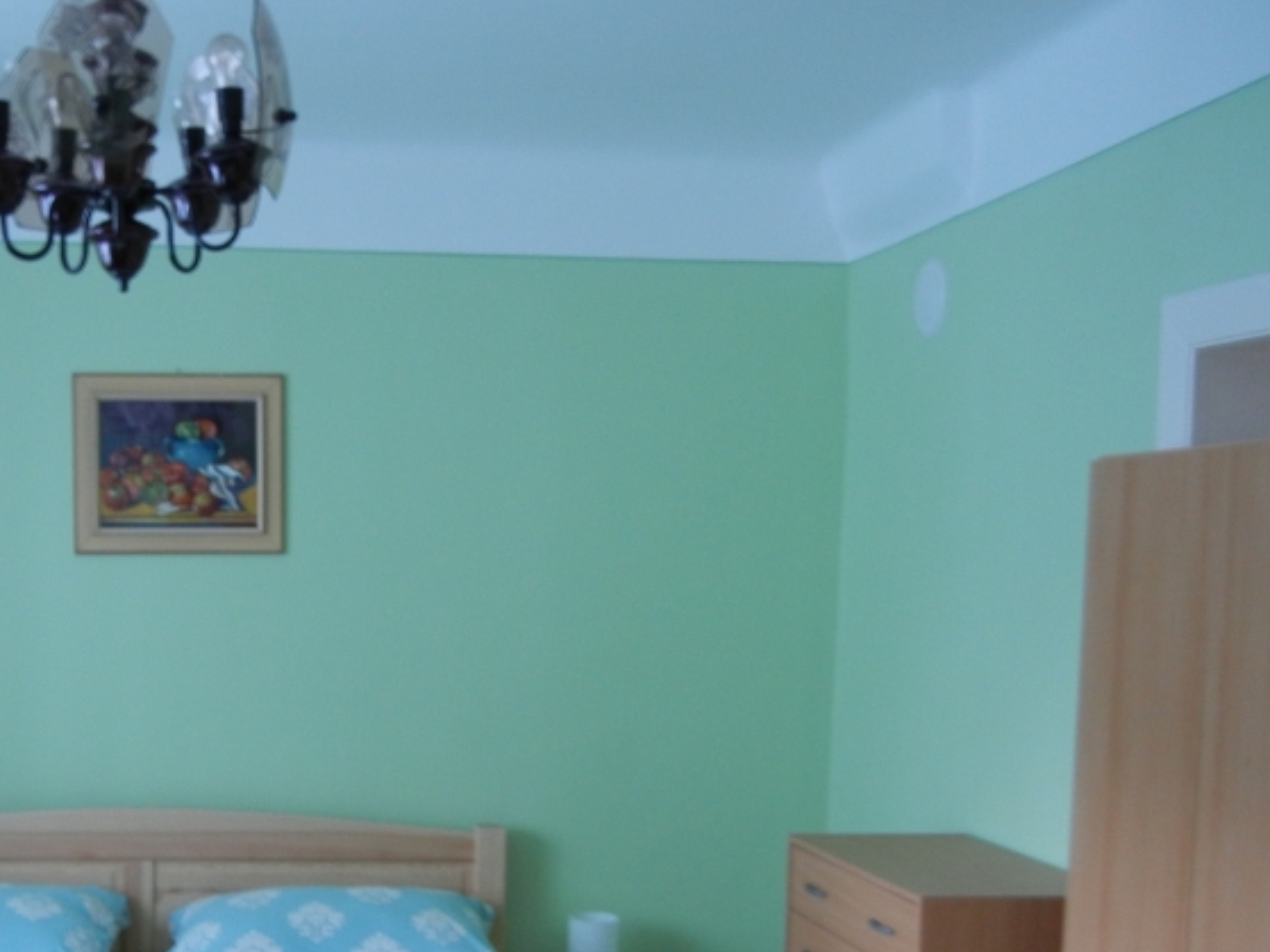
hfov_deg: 36.5
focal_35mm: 51
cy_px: 733
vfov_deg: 28.1
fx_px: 1871
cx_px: 302
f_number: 3.5
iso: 200
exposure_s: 1/1.1
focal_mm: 5.4
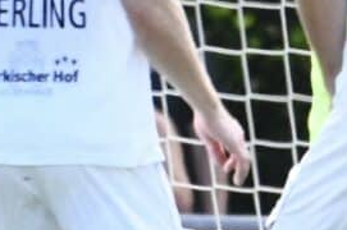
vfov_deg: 0.5
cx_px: 65
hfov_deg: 0.7
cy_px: 24
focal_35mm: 3025
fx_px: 29122
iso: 5000
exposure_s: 1/1600
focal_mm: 400
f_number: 9
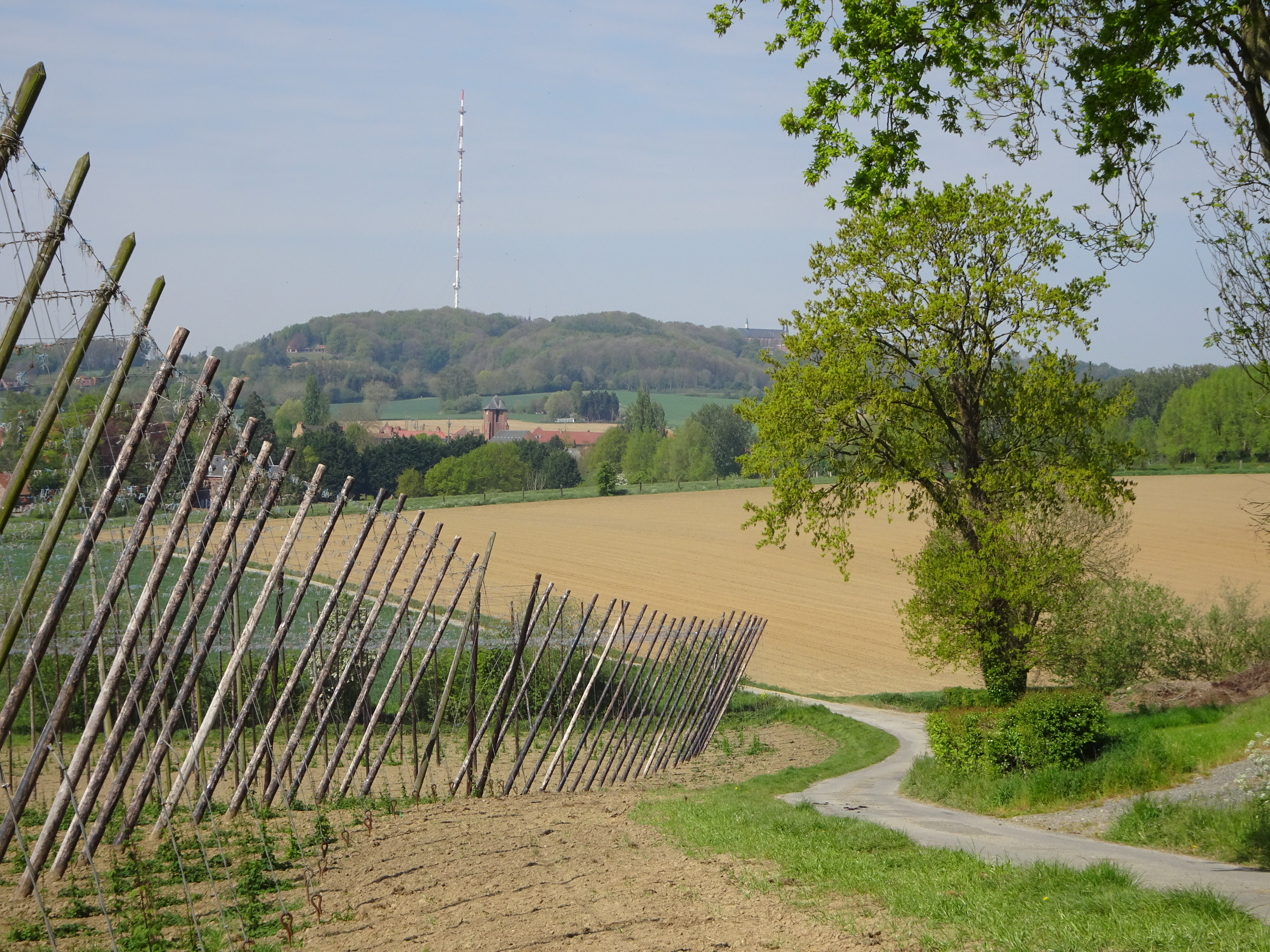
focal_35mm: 85
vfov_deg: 17.4
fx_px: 3119
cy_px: 476
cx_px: 635
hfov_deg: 23.0
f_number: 5
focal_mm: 14.54
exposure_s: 1/500
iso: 80
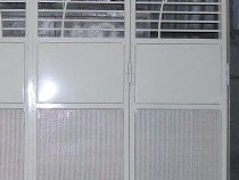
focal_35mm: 89
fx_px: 615
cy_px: 69
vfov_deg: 16.6
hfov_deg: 21.8
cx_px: 59
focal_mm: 6.1
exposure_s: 1/60
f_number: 2.7
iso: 160
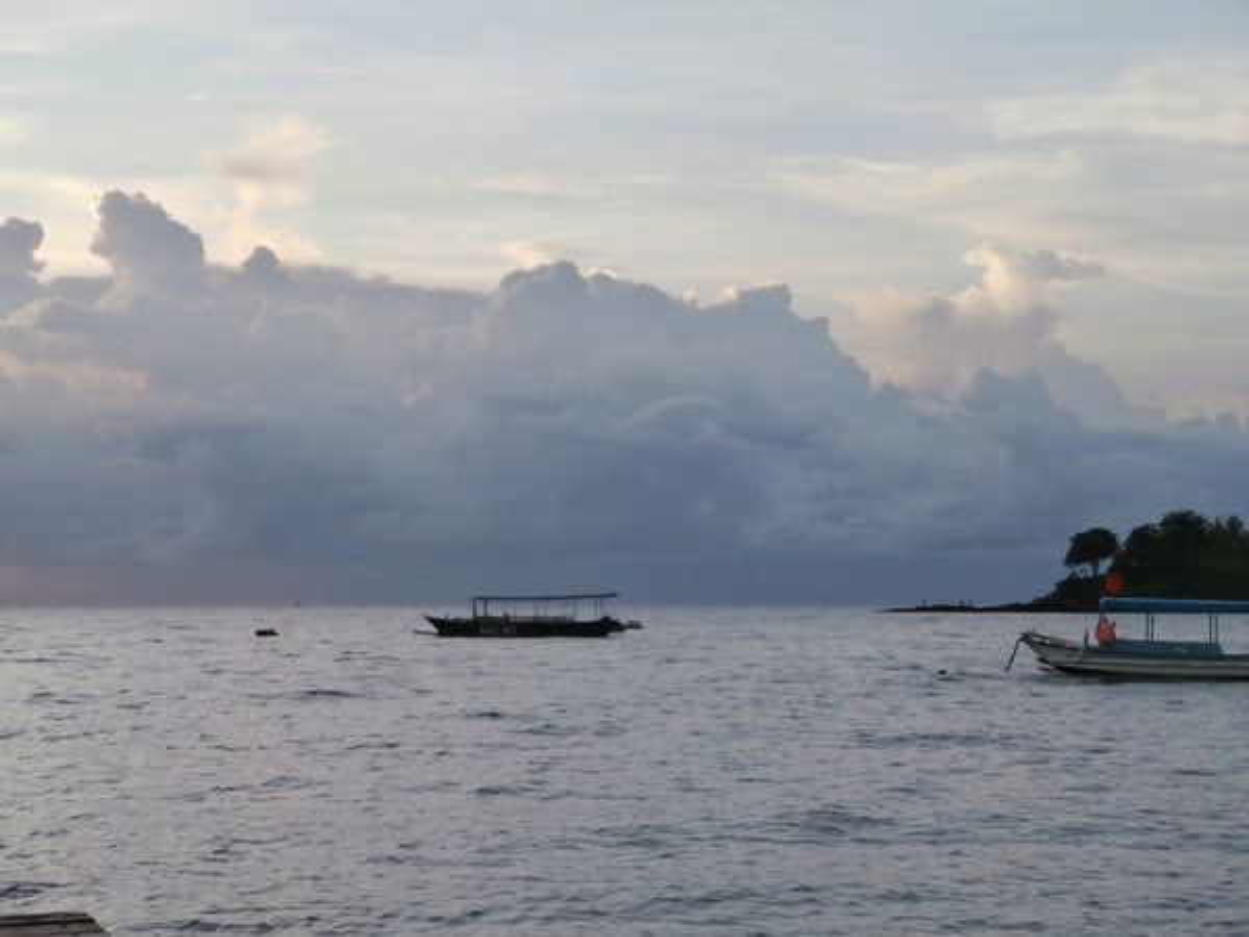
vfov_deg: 17.2
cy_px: 468
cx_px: 624
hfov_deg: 22.8
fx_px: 3103
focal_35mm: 86
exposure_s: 1/250
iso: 100
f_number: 5
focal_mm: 15.16
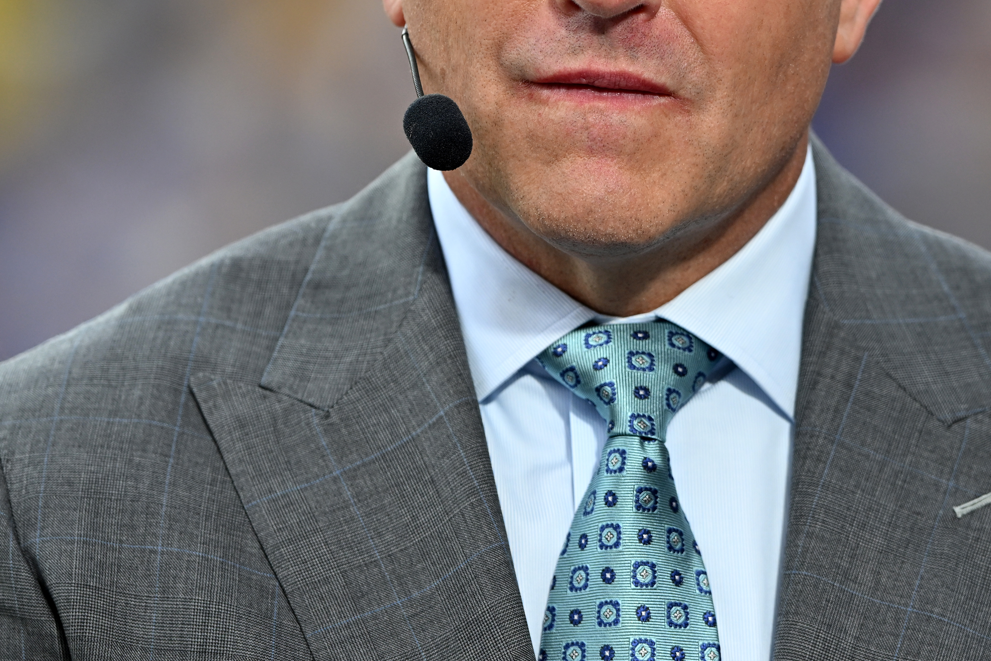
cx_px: 610
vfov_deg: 1.7
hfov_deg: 2.6
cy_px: 62
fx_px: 22131
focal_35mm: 804
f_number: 4
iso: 500
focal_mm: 400
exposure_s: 1/1250
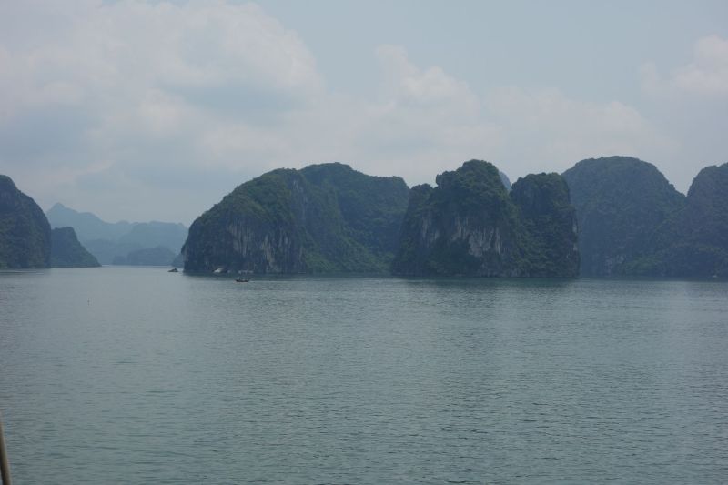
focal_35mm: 68
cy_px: 242
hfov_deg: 29.7
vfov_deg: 20.0
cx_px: 364
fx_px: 1375
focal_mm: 25.32
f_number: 6.3
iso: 125
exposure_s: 1/800
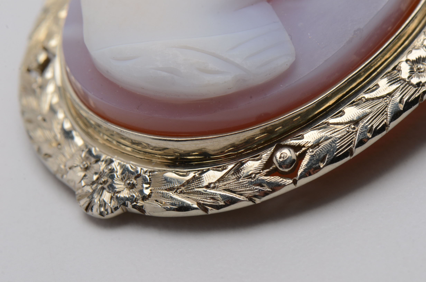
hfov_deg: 16.1
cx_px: 213
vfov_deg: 10.7
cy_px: 141
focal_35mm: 128
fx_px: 1506
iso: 200
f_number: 20
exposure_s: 1/125
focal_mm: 85
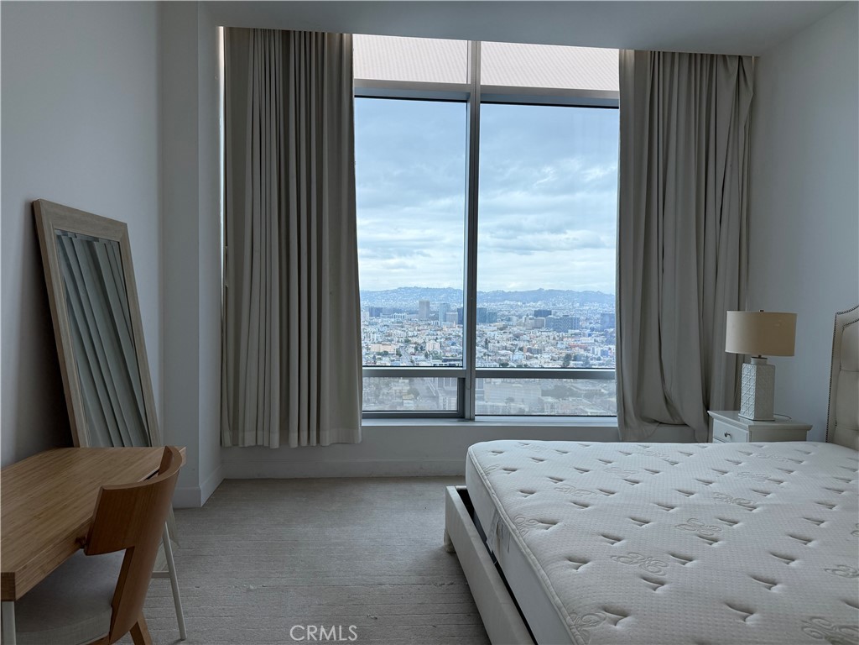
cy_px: 322
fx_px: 596
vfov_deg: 56.8
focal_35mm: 24
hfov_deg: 71.6
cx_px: 430
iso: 100
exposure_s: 1/360
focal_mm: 6.76
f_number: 1.78
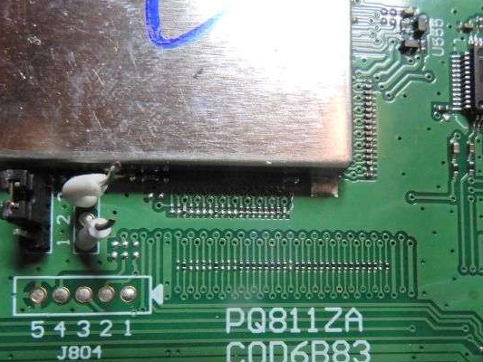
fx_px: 502
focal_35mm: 36
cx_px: 266
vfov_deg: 38.7
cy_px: 267
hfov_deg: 51.3
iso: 400
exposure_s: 1/20
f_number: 7.1
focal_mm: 4.3
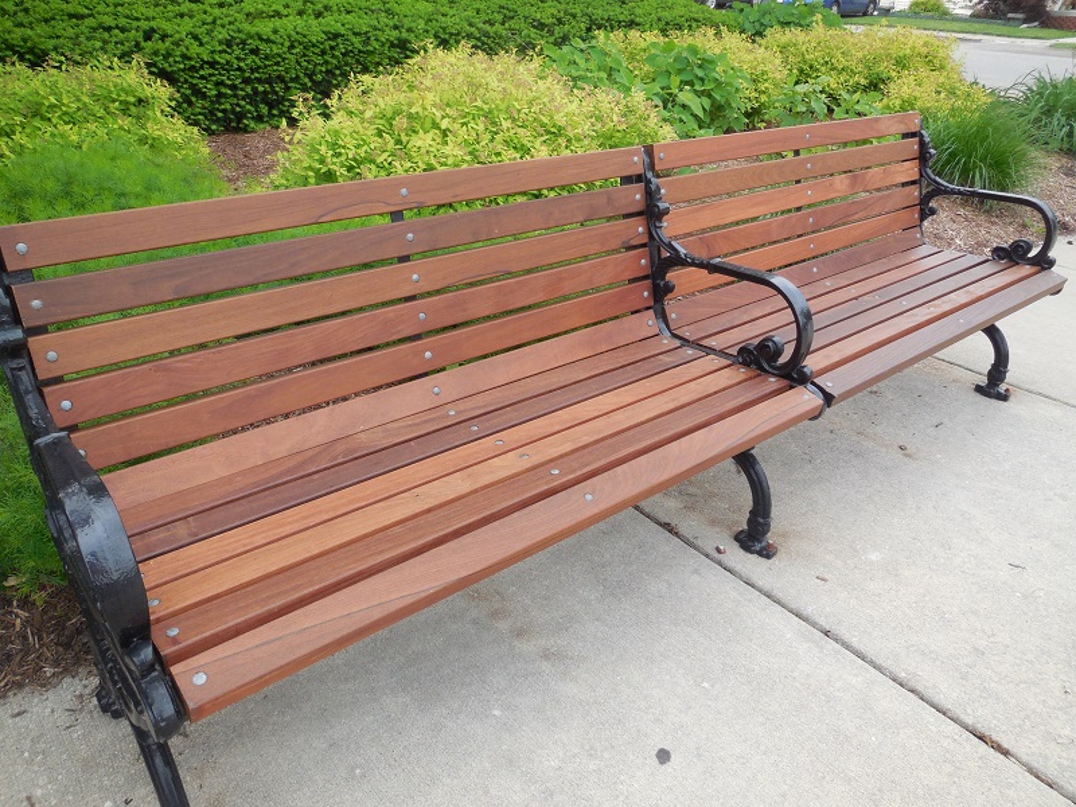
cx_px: 538
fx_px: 777
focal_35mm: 25
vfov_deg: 54.9
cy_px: 404
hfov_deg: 69.4
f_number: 3.1
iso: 200
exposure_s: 1/800
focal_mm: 4.5
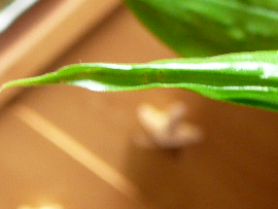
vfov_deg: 11.6
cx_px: 299
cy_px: 100
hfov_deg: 15.0
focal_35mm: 128
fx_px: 1029
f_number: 3.2
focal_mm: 6.4
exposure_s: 1/8
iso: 200
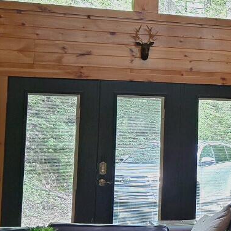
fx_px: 634
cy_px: 92
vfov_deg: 20.6
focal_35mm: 84
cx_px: 329
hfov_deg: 18.6
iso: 400
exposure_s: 1/120
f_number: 1.8
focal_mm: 5.4
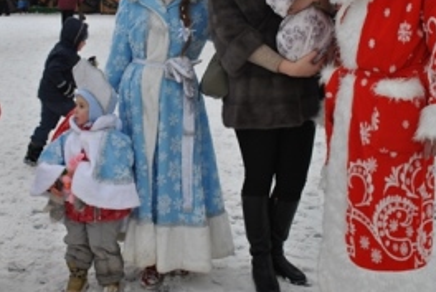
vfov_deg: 24.1
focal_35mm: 56
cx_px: 182
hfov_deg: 35.5
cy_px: 78
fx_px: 679
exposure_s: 1/160
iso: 100
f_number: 6.3
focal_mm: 22
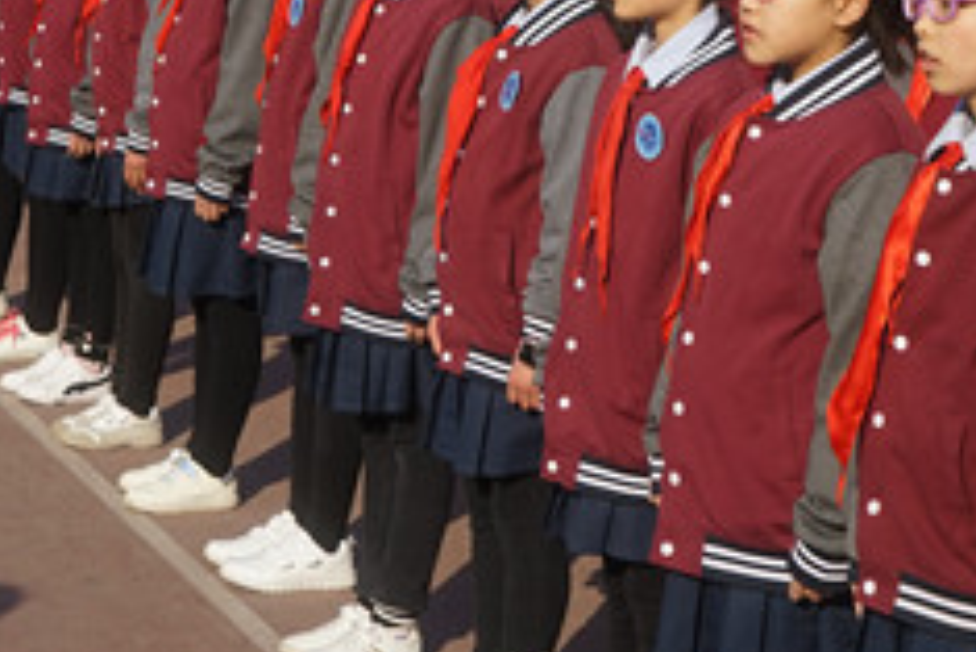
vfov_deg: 13.1
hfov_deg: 20.0
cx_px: 478
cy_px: -116
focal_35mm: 102
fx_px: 2767
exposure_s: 1/250
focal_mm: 40
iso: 100
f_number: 7.1
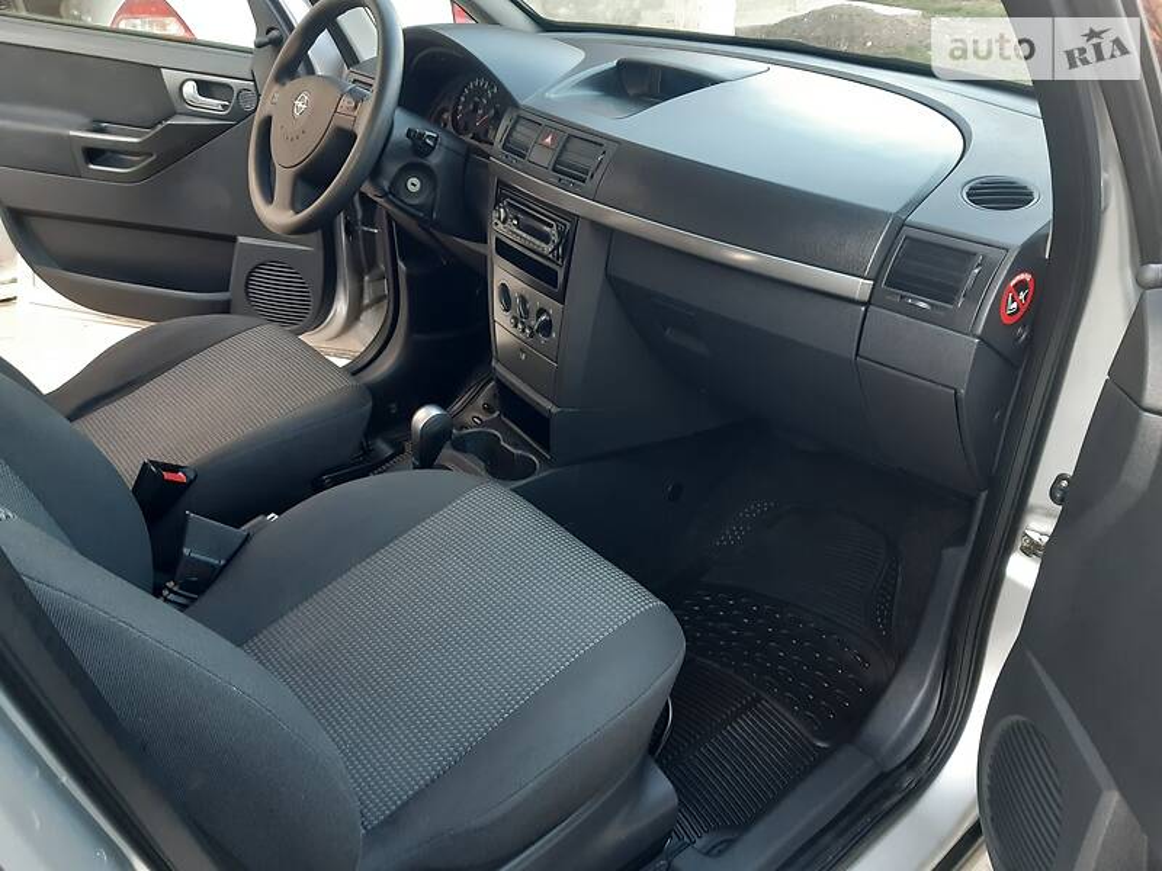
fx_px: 873
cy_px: 436
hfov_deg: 67.3
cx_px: 581
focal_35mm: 26
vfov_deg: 53.1
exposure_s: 1/50
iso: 100
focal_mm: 3.9
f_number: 1.7
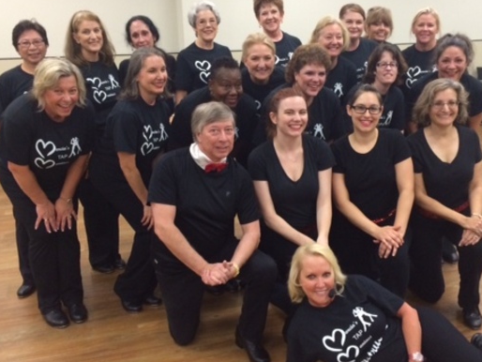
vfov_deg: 34.4
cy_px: 172
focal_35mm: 42
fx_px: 585
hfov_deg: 44.7
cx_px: 266
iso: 200
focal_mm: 4.12
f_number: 2.2
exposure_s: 1/30
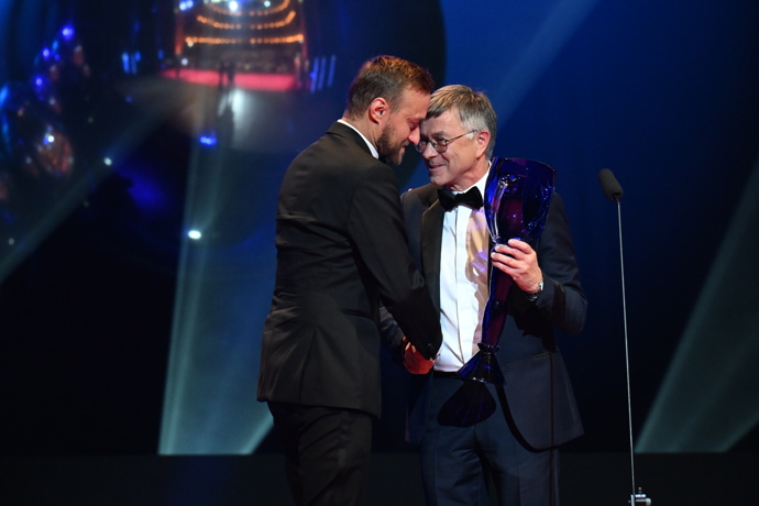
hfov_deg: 6.9
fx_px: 6325
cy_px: 253
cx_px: 380
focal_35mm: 300
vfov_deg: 4.6
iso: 3200
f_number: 3.5
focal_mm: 200
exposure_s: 1/200
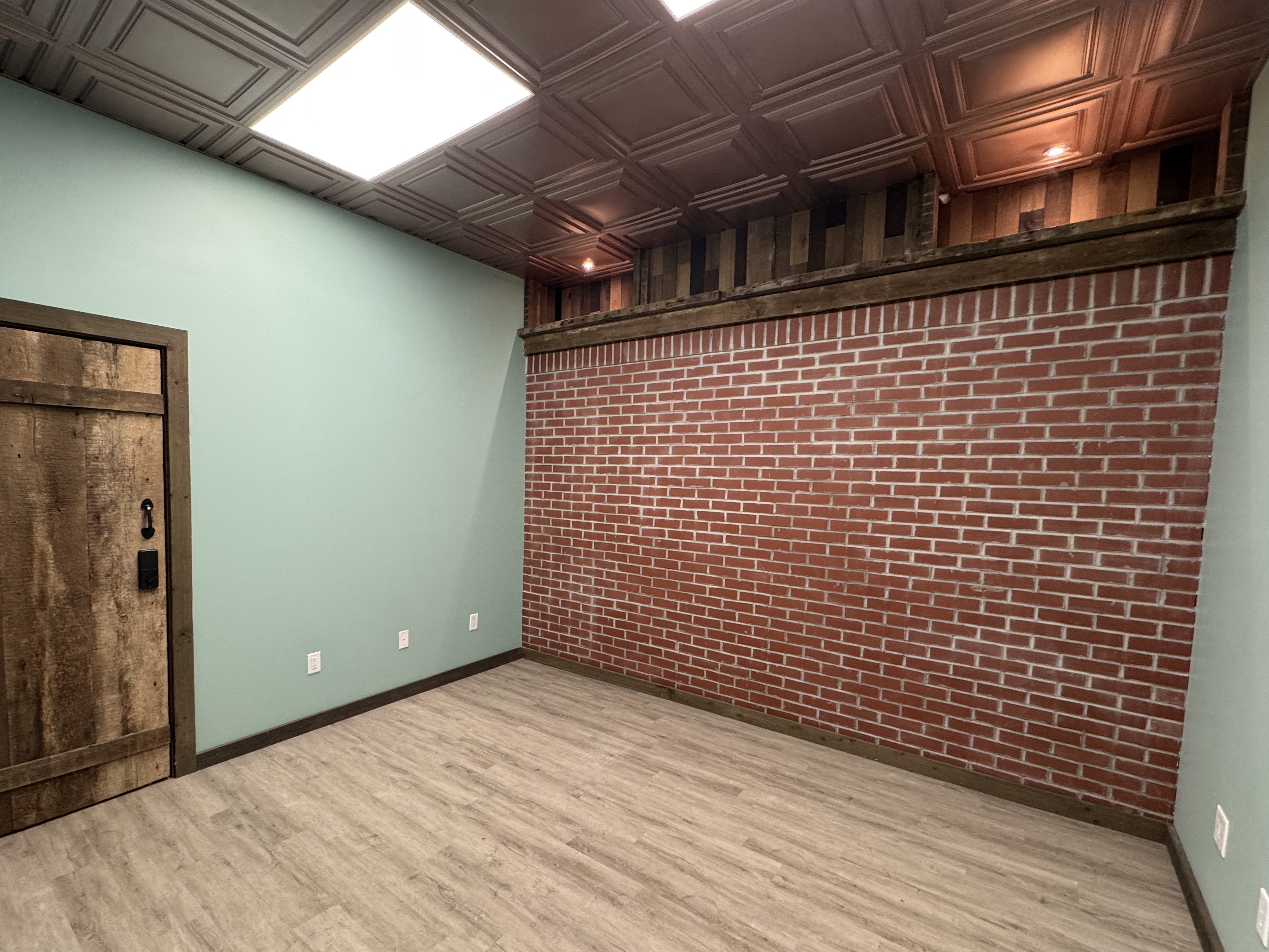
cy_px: 512
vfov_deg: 78.0
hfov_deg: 94.3
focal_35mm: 16
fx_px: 587
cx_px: 589
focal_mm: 2.22
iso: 250
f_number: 2.2
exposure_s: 1/60
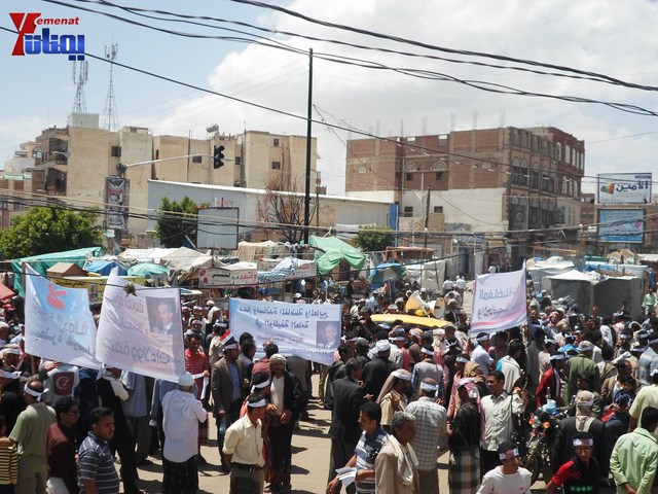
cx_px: 329
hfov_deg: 43.9
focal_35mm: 43
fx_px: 817
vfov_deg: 33.6
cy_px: 247
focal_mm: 7.8
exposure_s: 1/1000
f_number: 3.2
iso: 80
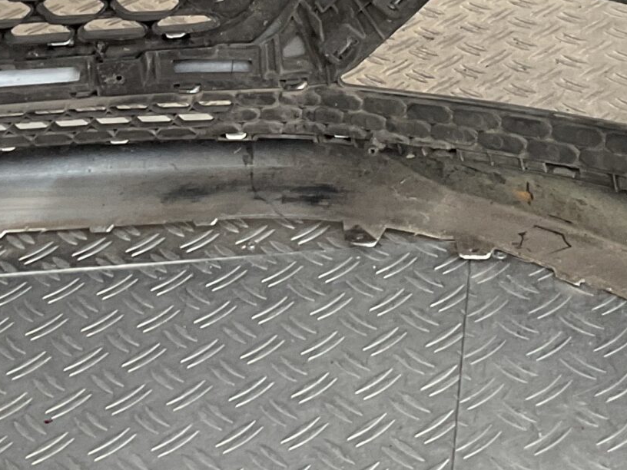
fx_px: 1648
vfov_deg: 15.9
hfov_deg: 21.5
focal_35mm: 91
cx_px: 290
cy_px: -17
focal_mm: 3
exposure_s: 1/50
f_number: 1.8
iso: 64
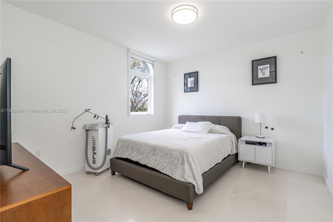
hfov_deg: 93.3
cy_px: 111
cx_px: 166
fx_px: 157
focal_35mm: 17
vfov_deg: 70.4
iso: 200
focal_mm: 17
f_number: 8
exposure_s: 1/80
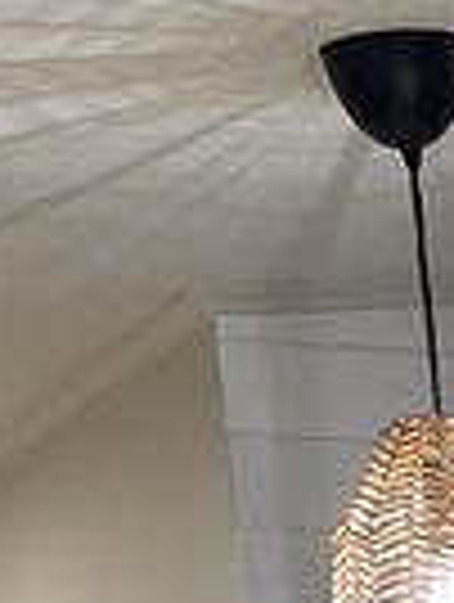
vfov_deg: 9.1
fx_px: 3242
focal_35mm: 186
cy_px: 1624
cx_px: 1375
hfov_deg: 7.1
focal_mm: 5.1
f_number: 1.6
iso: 160
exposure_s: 1/60
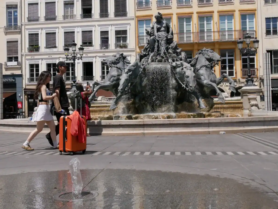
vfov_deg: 34.4
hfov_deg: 44.8
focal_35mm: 42
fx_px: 337
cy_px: 104
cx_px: 139
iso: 400
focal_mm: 21
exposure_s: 1/800
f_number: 10
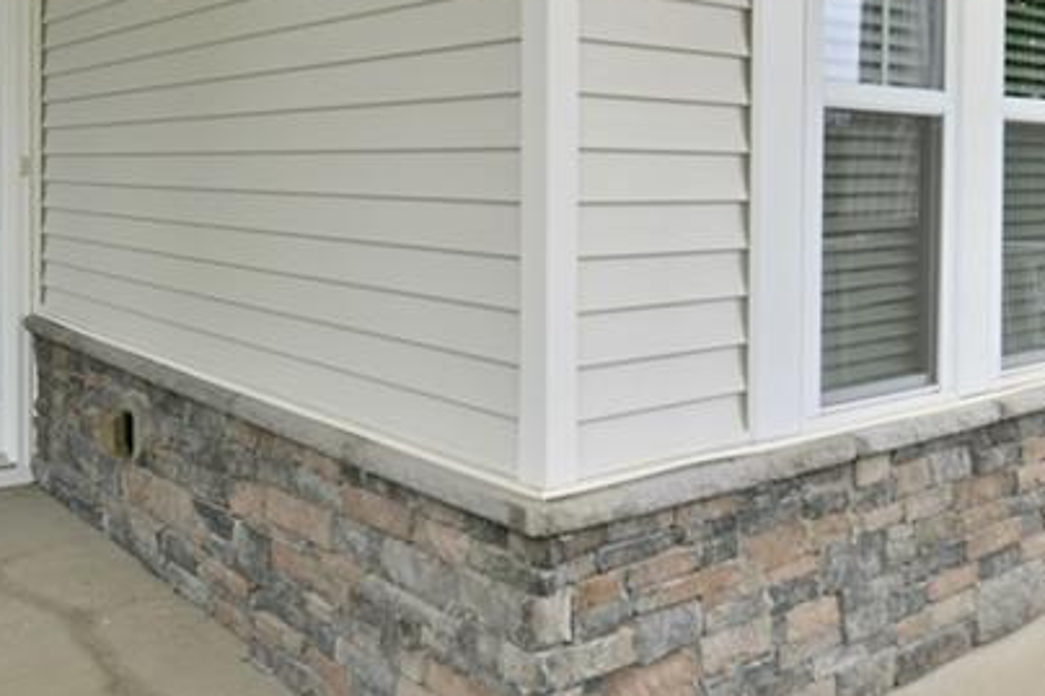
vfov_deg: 34.6
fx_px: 1103
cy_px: 223
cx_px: 608
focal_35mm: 38
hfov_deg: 50.5
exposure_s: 1/400
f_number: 2.8
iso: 100
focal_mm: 15
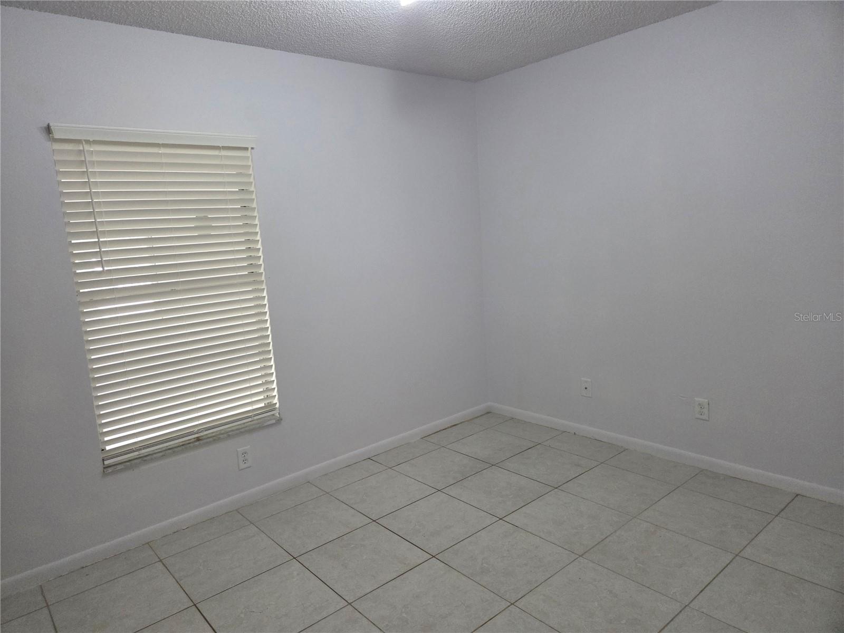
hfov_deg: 73.9
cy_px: 316
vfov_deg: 58.9
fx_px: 561
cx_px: 422
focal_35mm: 23
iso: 1250
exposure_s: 1/120
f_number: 1.8
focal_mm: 5.4
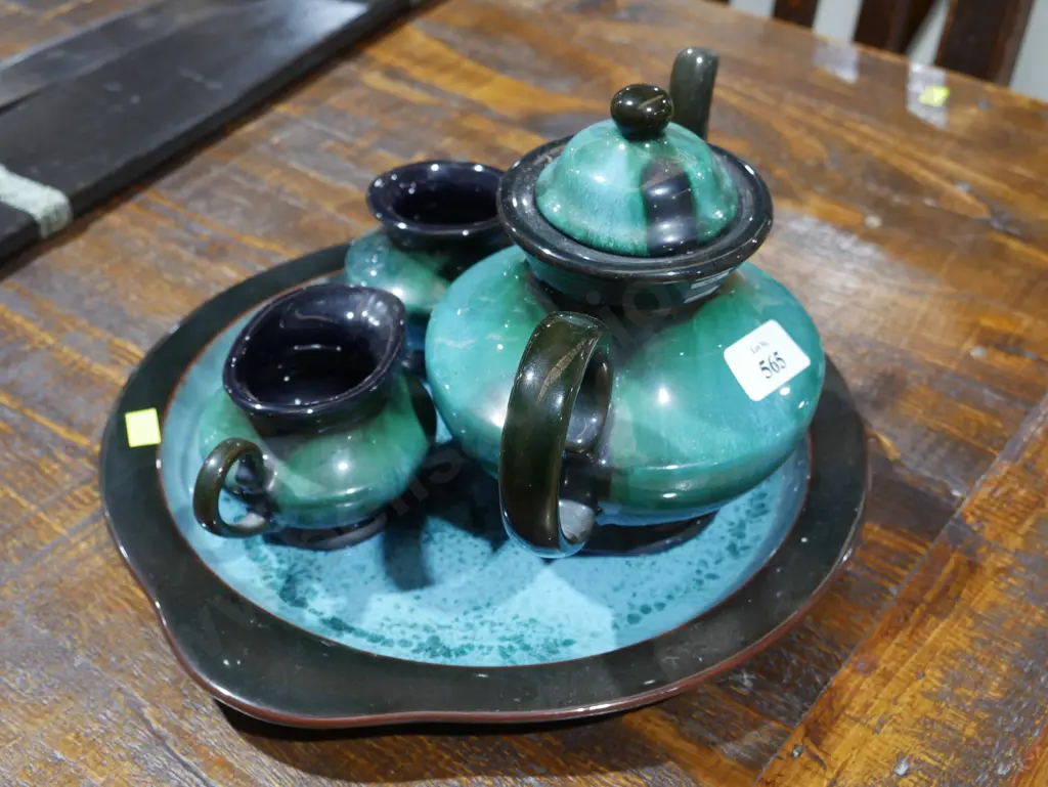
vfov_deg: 30.3
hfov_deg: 39.6
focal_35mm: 48
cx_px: 524
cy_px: 394
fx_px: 1454
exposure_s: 1/60
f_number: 5.2
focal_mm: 24
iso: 1000
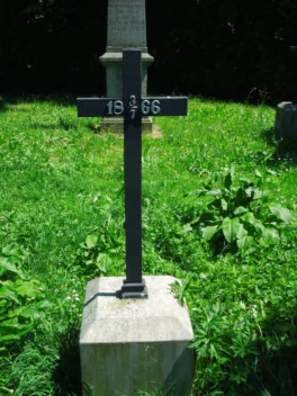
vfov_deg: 47.9
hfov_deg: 36.8
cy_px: 198
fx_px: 446
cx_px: 148
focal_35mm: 39
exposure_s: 1/500
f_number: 7.6
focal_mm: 7
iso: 400
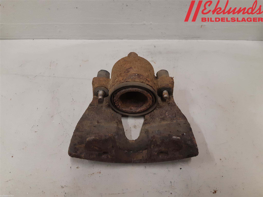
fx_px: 198
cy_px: 98
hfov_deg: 67.3
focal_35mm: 26
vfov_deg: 53.1
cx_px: 132
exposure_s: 1/50
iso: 160
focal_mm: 3.93
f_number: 1.7
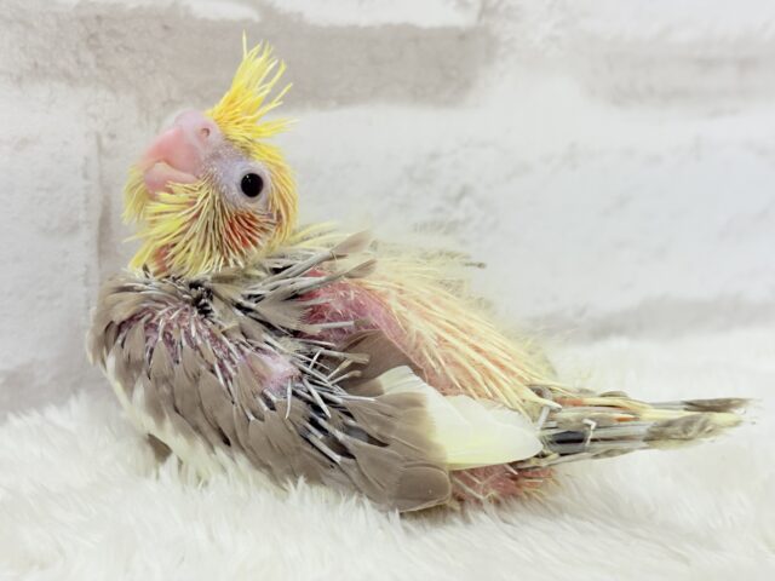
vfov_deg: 28.0
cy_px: 290
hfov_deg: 36.8
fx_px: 1164
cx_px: 388
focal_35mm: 52
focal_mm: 5.96
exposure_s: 1/100
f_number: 1.6
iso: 100
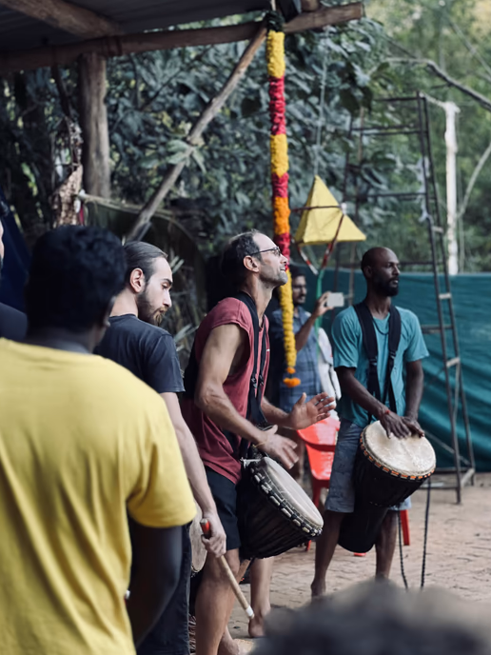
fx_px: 1626
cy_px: 365
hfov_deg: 17.2
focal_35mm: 86
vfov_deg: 22.7
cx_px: 259
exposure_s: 1/61
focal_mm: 9
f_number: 2.8
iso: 250
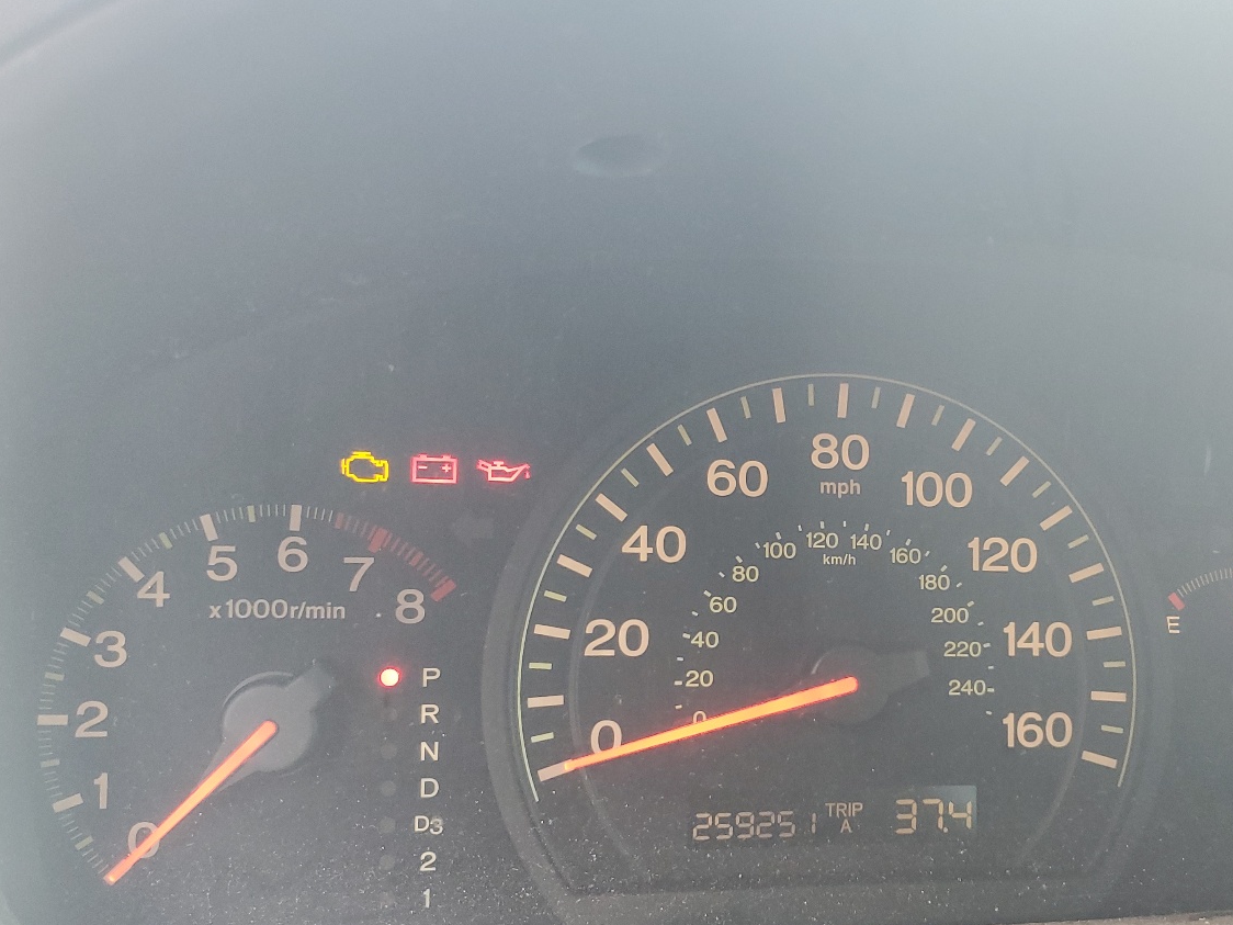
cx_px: 840
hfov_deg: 49.1
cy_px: 598
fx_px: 1318
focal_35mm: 37
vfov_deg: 38.3
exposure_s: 1/60.2
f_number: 1.5
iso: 125
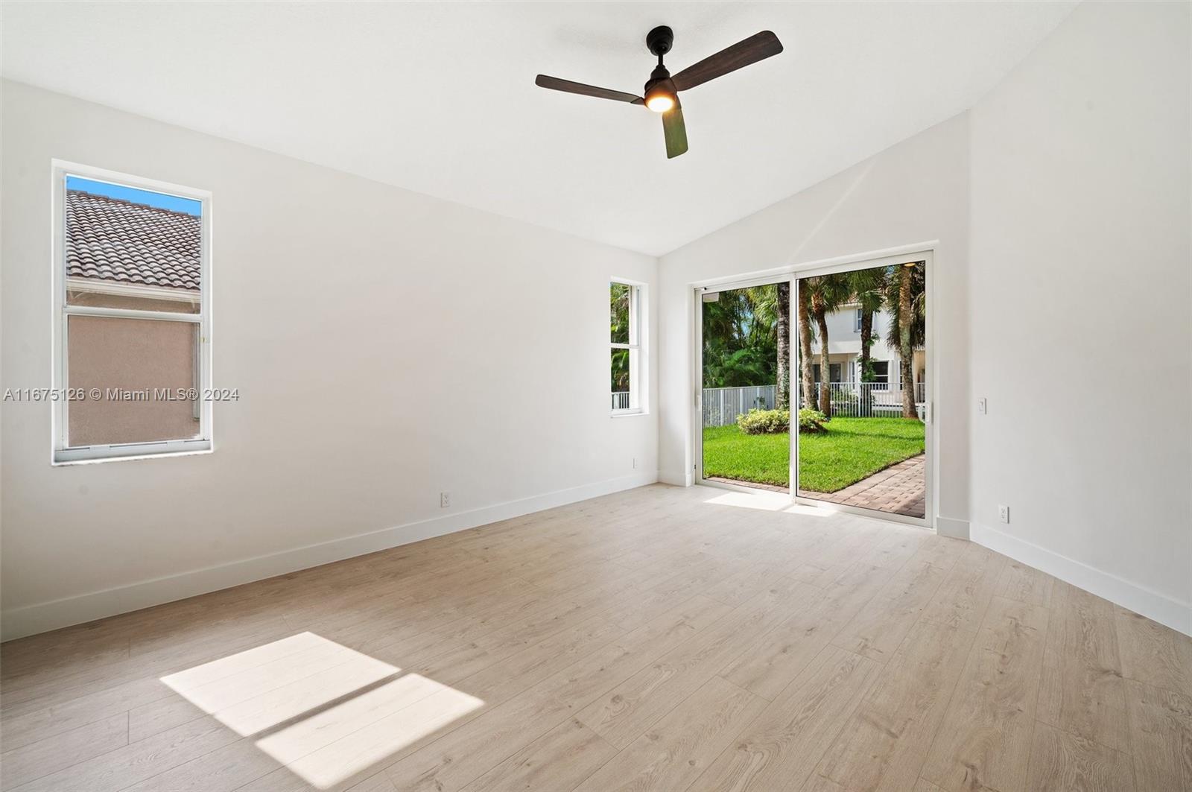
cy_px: 396
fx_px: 463
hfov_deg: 104.3
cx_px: 596
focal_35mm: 14
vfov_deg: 81.1
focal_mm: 14
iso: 200
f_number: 8
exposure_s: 1/25
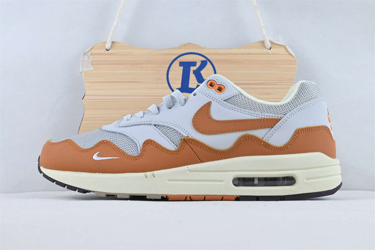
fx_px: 469
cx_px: 188
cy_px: 125
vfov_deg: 29.9
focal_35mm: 45
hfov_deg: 43.6
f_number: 10
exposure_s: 1/125
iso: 1000
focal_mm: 30
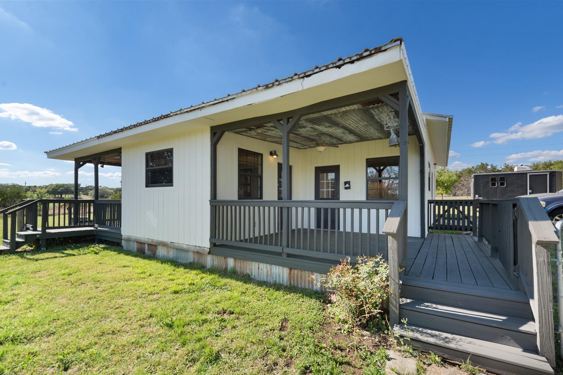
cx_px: 291
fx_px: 235
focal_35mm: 15
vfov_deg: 77.2
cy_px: 201
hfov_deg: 100.4
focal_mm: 14
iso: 400
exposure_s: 1/160
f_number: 8
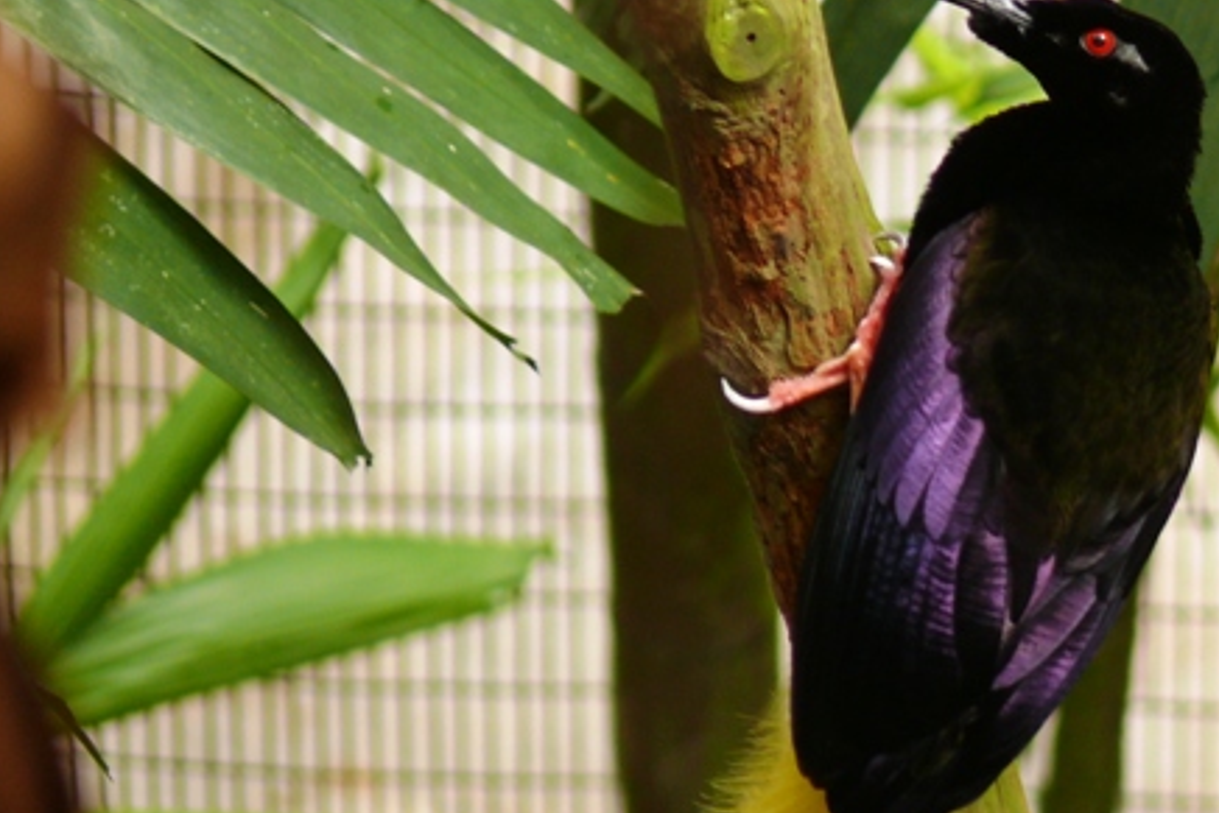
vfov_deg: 1.7
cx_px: 1037
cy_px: 305
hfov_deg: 2.6
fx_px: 27130
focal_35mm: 801
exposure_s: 1/25
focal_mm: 88.8
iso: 100
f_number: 3.7
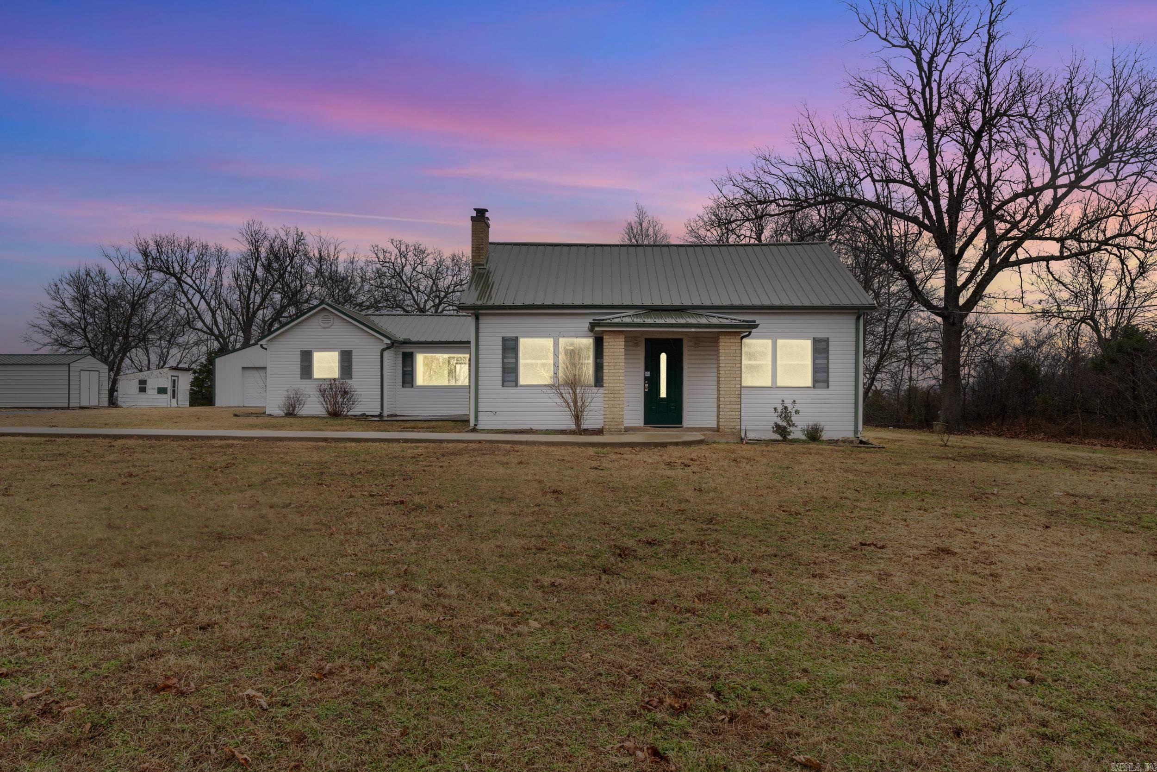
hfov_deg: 75.5
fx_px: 747
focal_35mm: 23
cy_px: 386
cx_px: 578
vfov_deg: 54.6
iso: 200
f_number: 9
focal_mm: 15.5
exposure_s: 1/160
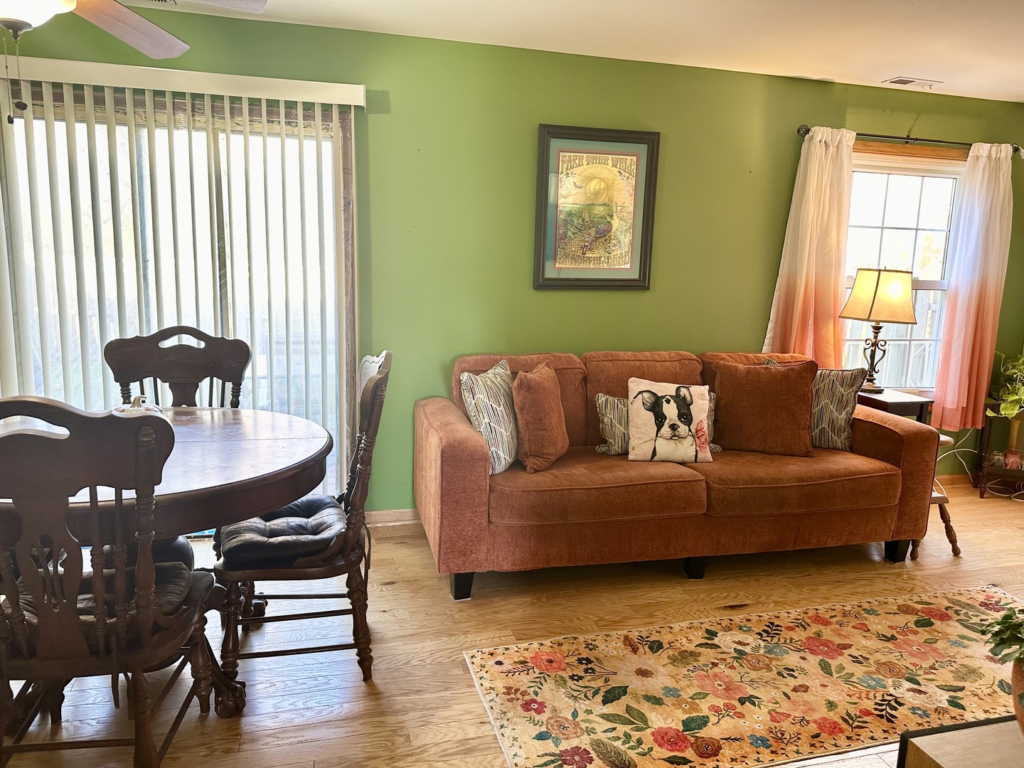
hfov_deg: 71.6
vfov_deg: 56.8
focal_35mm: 24
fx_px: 710
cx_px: 512
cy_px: 384
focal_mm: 6.86
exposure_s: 1/60
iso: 160
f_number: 1.78
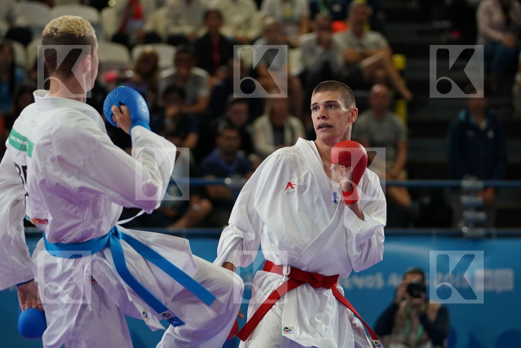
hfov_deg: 10.7
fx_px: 2793
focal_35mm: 193
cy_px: 174
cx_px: 260
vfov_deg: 7.1
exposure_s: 1/1000
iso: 1000
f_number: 2.8
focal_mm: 129
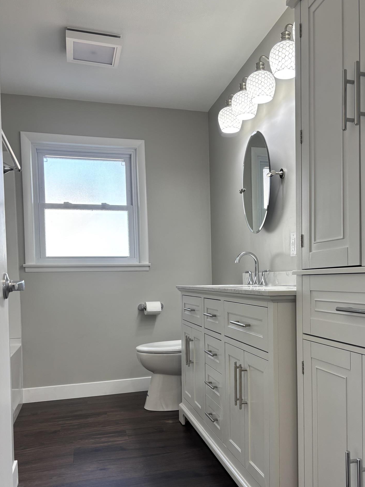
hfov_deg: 43.9
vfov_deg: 56.3
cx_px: 219
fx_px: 450
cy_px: 298
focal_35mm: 32
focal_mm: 5.96
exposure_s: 1/120
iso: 80
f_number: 1.6
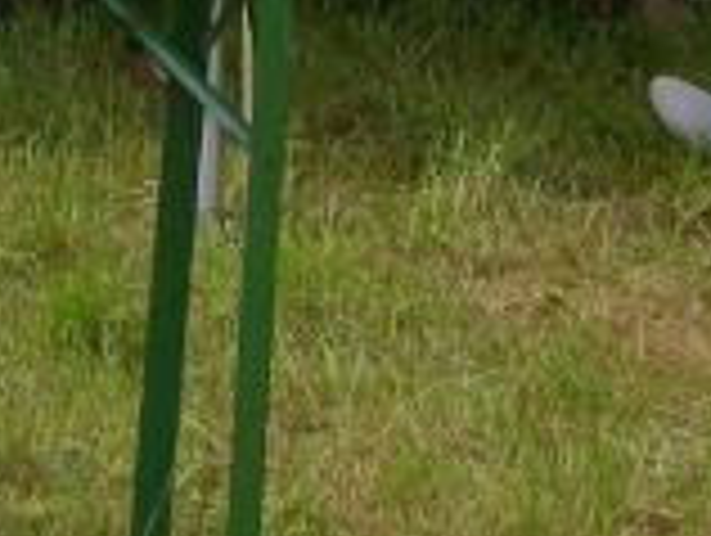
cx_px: -612
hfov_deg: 6.4
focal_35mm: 303
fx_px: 6233
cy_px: -401
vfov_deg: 4.9
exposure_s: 1/200
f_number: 6.4
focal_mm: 12.47
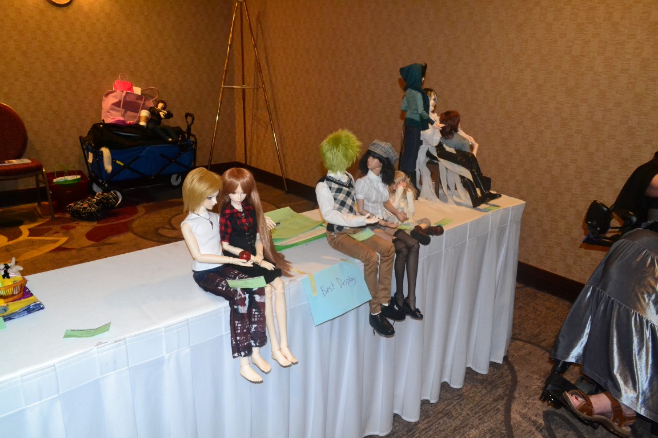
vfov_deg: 47.9
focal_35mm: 27
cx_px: 329
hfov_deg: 67.4
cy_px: 219
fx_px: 493
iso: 3200
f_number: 7.1
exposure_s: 1/60
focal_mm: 18
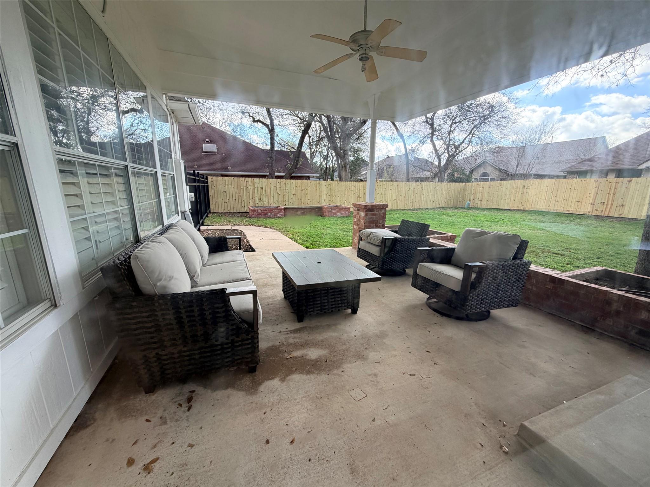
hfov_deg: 102.1
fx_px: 263
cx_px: 325
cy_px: 244
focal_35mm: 14
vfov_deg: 85.7
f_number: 2.2
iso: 50
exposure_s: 1/151
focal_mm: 2.22
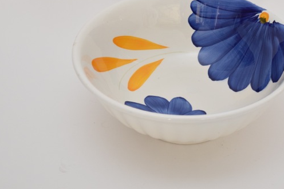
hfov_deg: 22.9
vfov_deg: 15.3
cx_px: 155
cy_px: 68
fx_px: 702
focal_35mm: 89
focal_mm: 46
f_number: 5.6
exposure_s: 1/125
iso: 1600
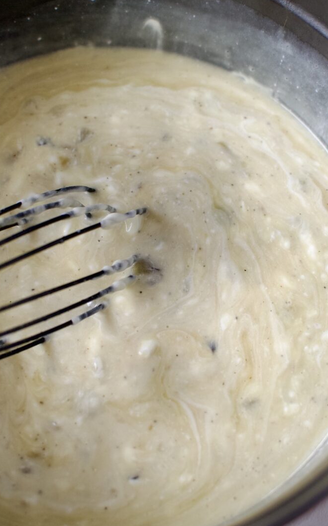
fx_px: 773
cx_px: 163
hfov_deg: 24.0
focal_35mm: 54
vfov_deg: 37.5
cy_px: 265
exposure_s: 1/320
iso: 1000
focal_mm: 35
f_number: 4
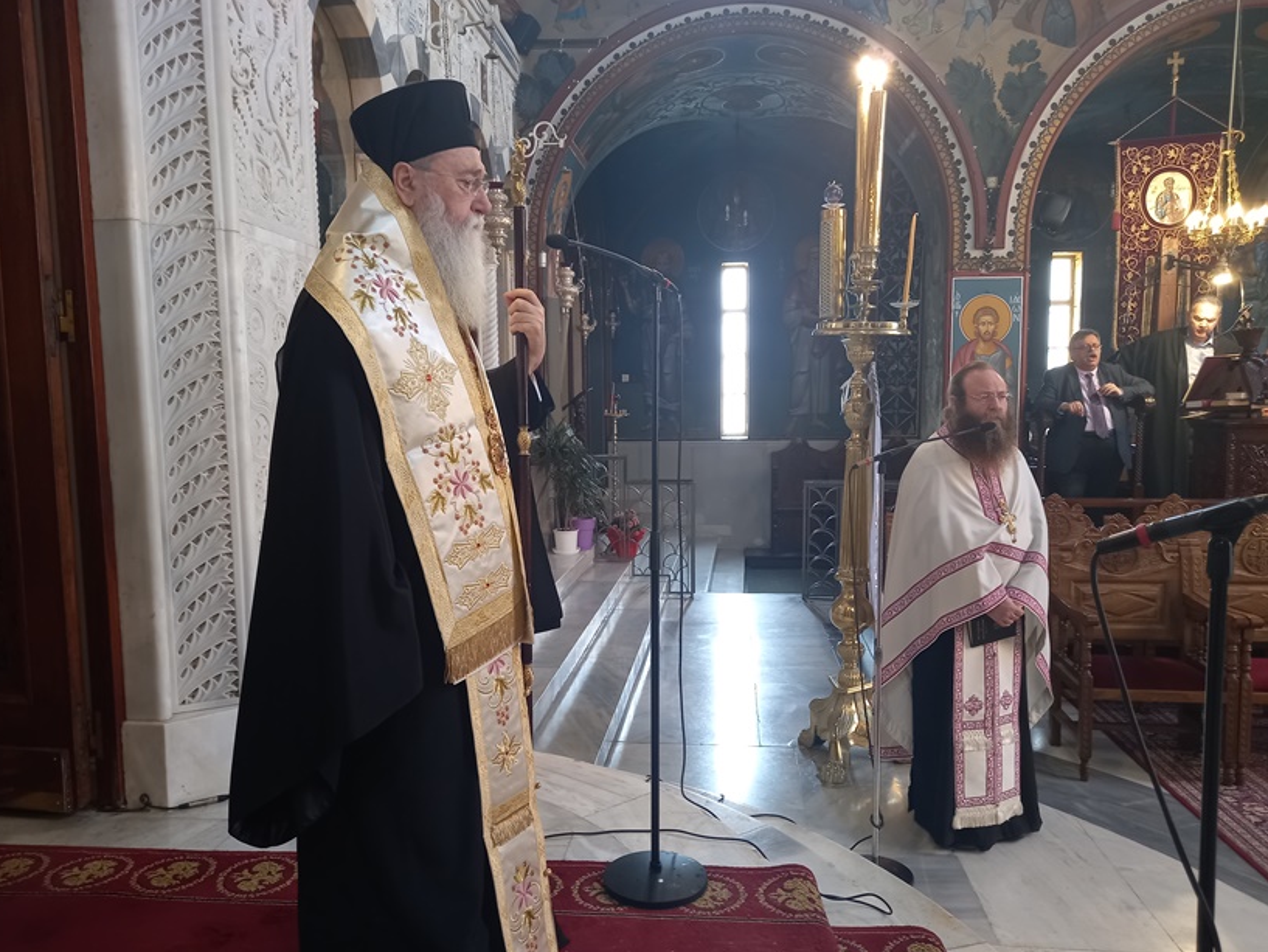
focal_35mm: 26
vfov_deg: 53.1
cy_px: 492
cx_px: 638
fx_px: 953
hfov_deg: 67.3
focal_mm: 4.6
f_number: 2
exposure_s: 1/25
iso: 200
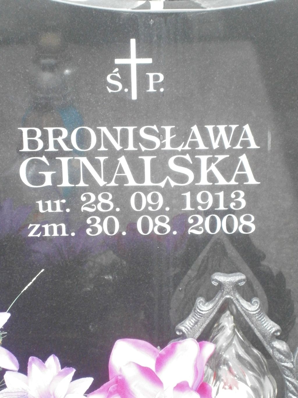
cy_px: 199
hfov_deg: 14.6
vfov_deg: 19.4
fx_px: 1159
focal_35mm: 101
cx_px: 149
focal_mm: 17.8
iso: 800
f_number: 5.4
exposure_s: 1/80
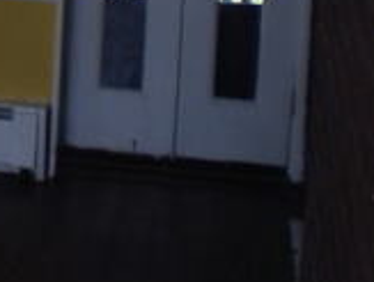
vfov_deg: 10.0
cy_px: -216
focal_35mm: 141
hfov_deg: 12.6
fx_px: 1527
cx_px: -326
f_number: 3.1
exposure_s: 1/30
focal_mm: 6.3
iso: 80
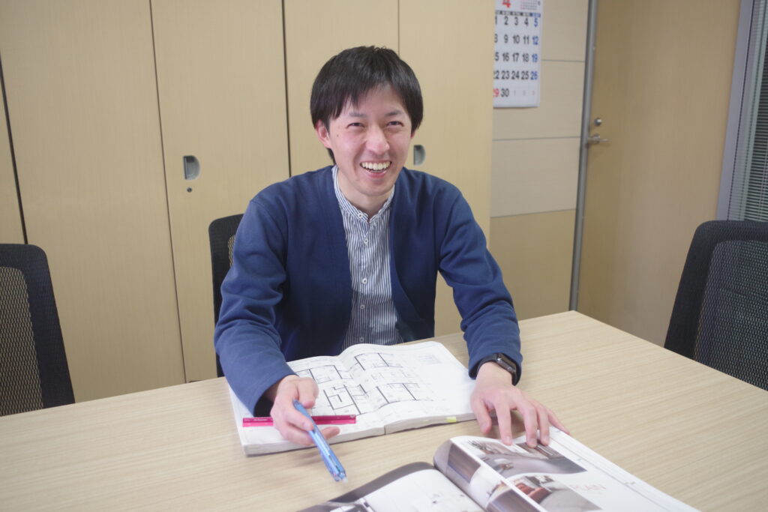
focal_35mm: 30
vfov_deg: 43.6
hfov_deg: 61.9
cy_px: 256
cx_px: 384
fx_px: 640
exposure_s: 1/100
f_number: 4
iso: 800
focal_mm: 20
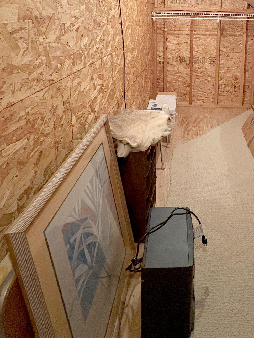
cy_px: 45
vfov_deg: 60.6
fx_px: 245
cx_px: 189
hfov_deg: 52.6
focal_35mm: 25
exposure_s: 1/40
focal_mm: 2.22
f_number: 2.2
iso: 640
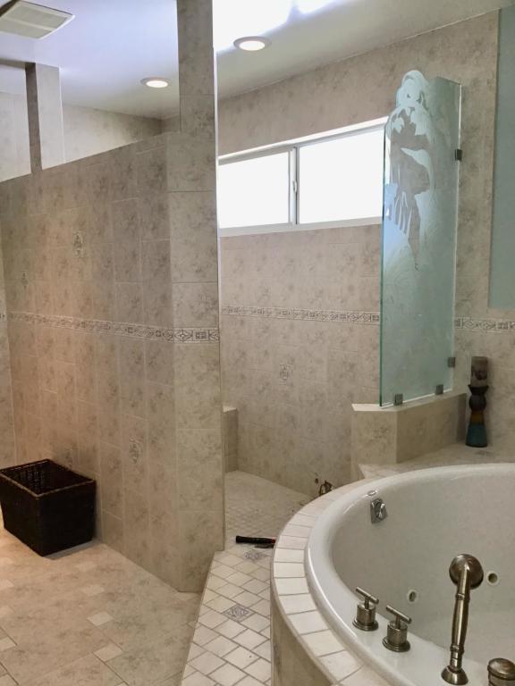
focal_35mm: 31
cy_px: 343
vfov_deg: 58.4
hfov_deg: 45.4
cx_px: 258
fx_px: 615
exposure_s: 1/33
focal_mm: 3.3
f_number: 2.4
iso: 25
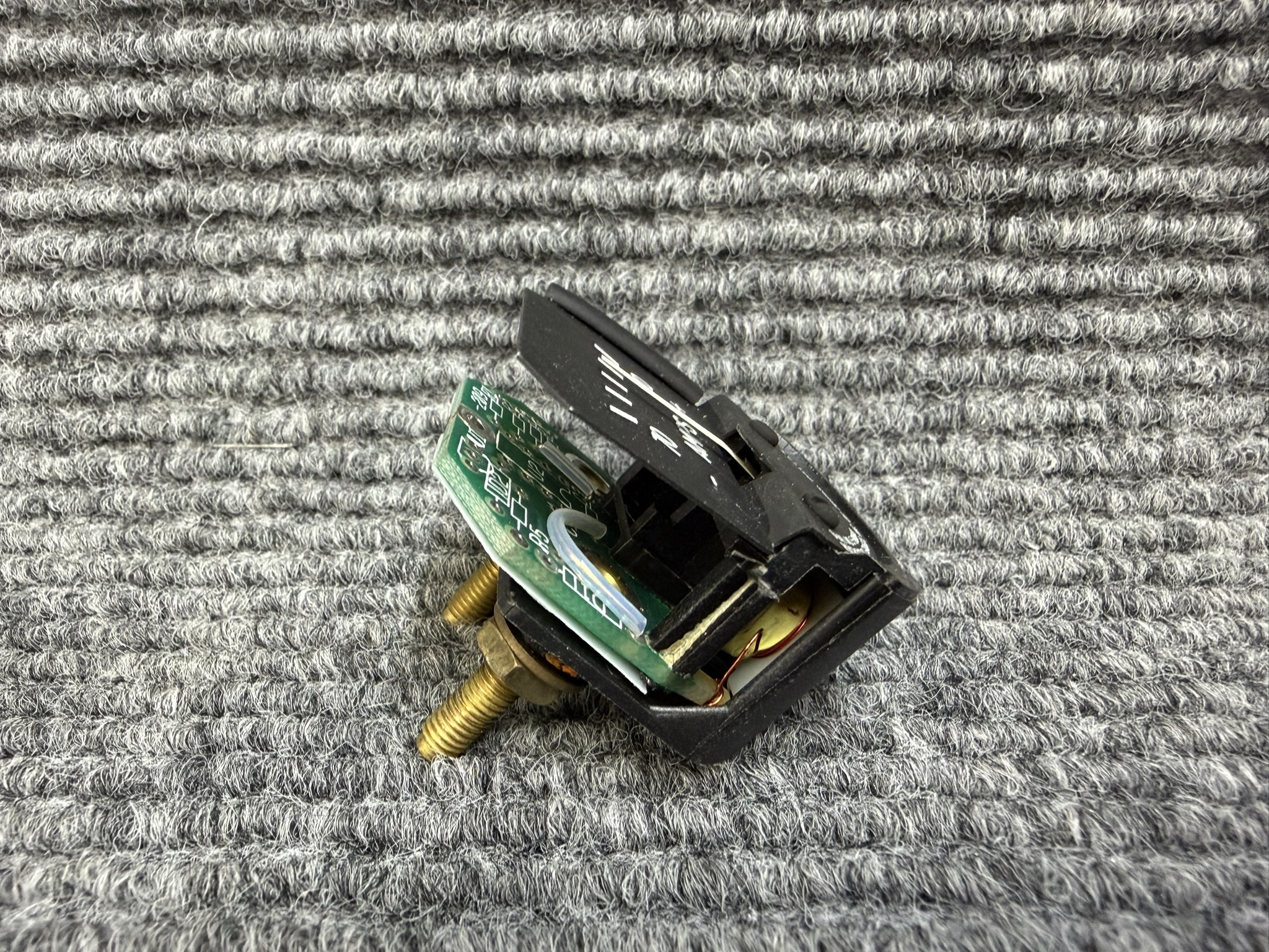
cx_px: 634
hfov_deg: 71.6
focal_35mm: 24
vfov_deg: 56.8
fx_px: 880
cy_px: 476
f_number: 2.2
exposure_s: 1/60
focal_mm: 2.22
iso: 500
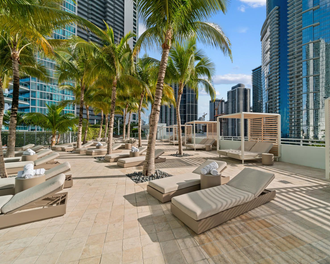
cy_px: 130
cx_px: 187
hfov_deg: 92.6
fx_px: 156
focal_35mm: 16
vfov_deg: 80.4
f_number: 6.3
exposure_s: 1/1000
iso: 250
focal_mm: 14
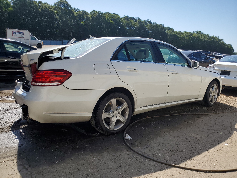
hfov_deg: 67.3
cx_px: 118
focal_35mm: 26
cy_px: 89
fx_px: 178
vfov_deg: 53.1
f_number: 1.5
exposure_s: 1/2500
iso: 50
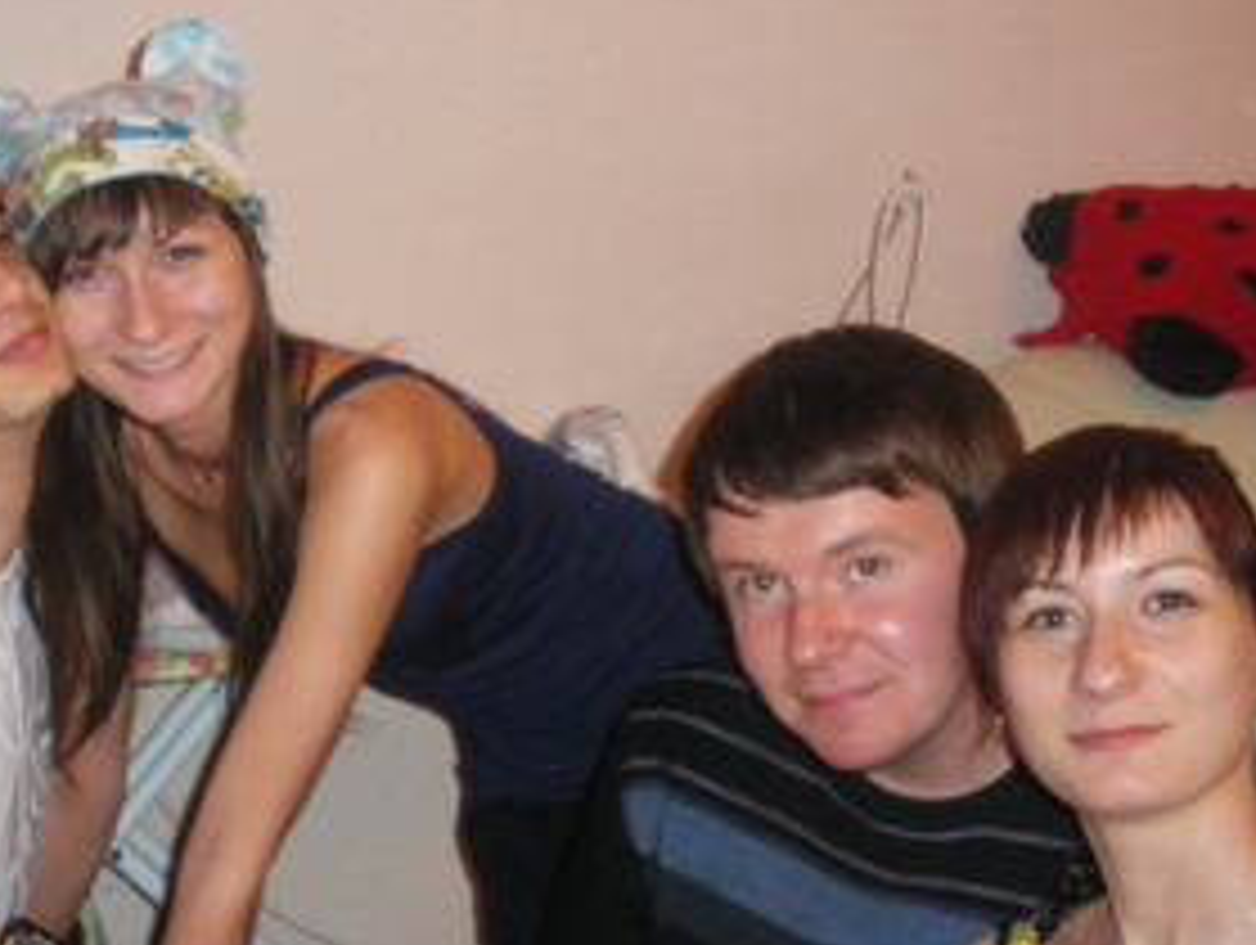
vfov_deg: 25.2
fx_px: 2107
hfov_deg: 32.9
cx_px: 410
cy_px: 590
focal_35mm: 58
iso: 400
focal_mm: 6.3
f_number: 3.5
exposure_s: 1/50
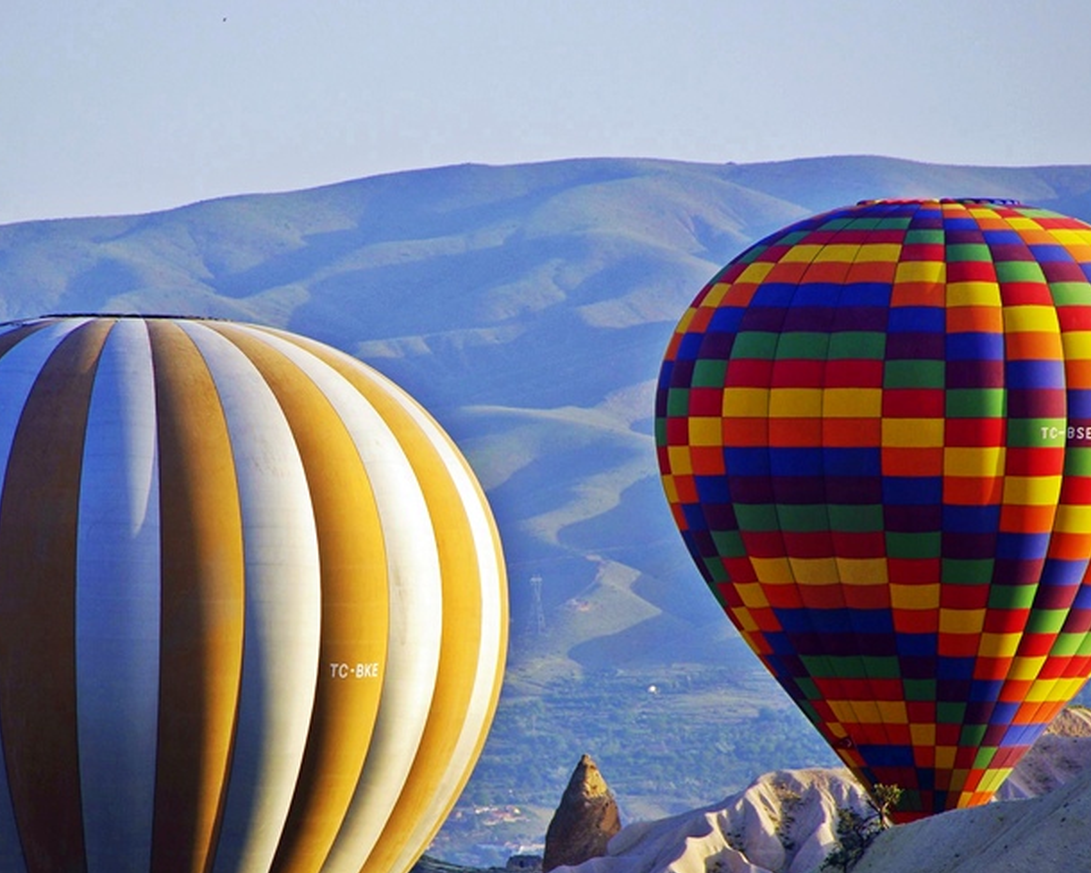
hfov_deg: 4.1
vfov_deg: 3.3
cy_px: 552
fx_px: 15273
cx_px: 460
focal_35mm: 473
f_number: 6.2
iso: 100
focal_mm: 200
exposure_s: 1/160
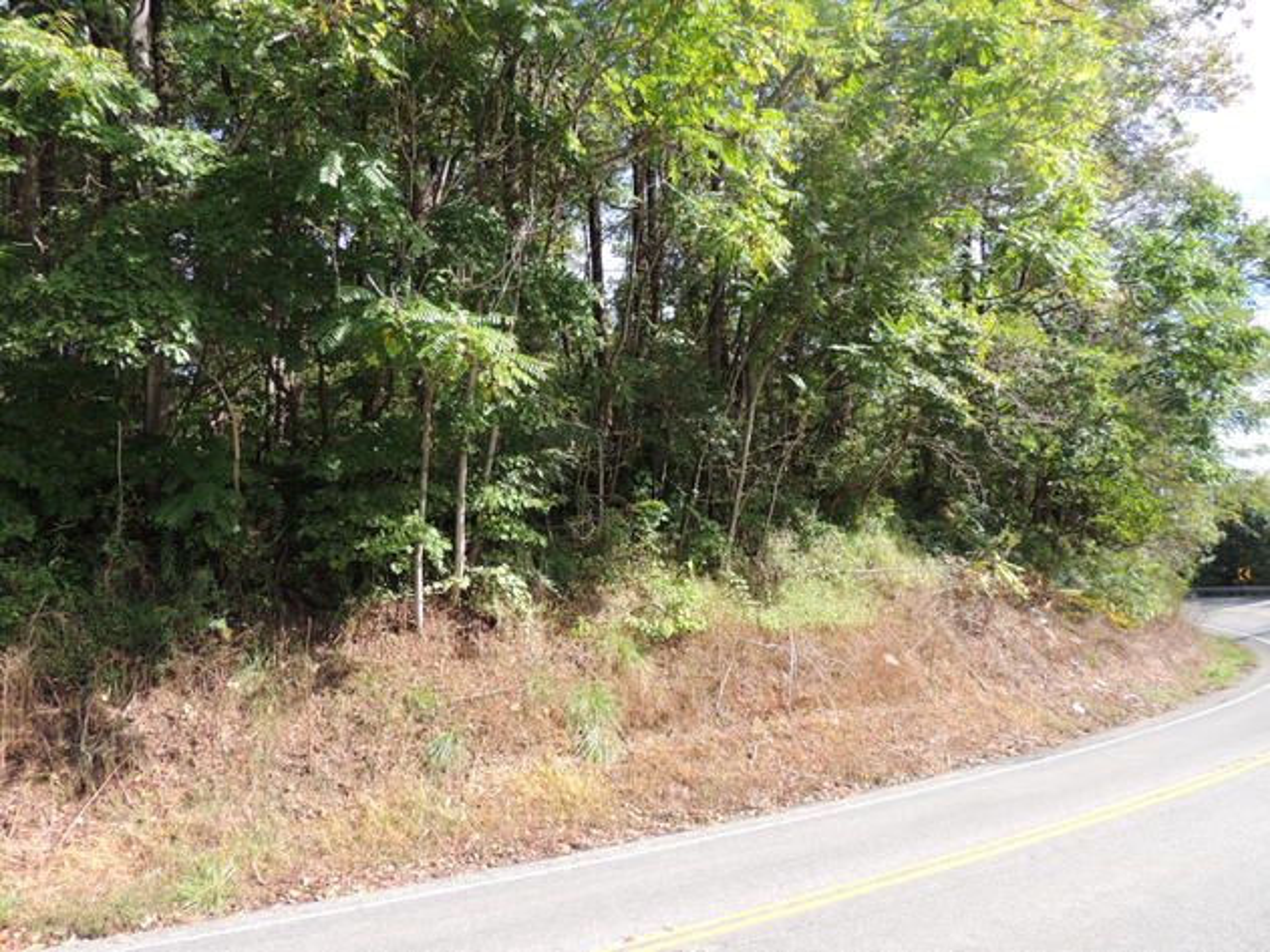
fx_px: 880
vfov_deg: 56.8
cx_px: 635
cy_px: 476
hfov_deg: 71.6
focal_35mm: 24
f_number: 3
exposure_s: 1/320
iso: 100
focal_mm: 4.3
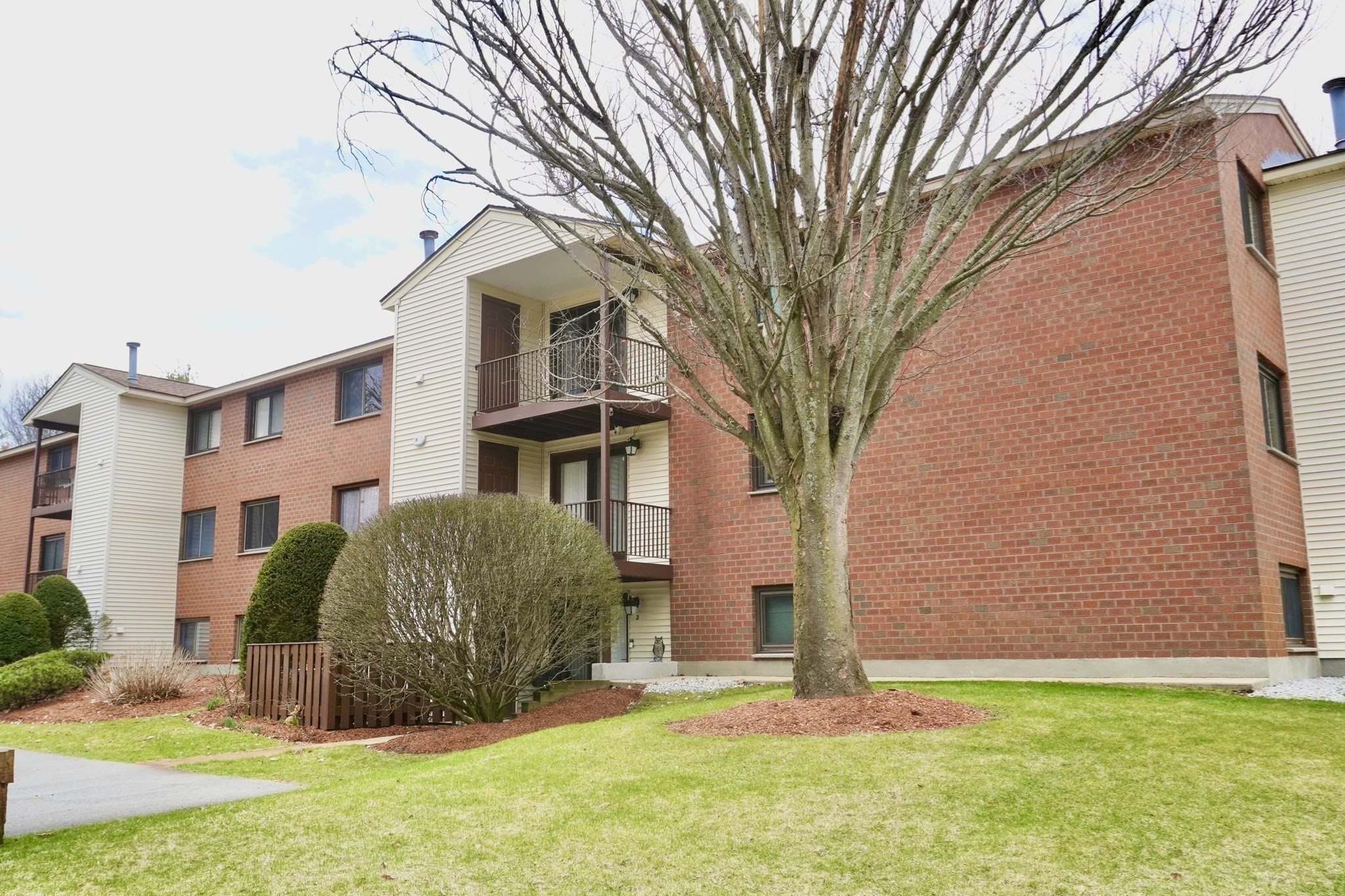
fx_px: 1177
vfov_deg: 41.7
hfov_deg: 59.5
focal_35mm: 32
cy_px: 448
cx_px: 672
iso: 800
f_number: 8
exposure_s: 1/800
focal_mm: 21
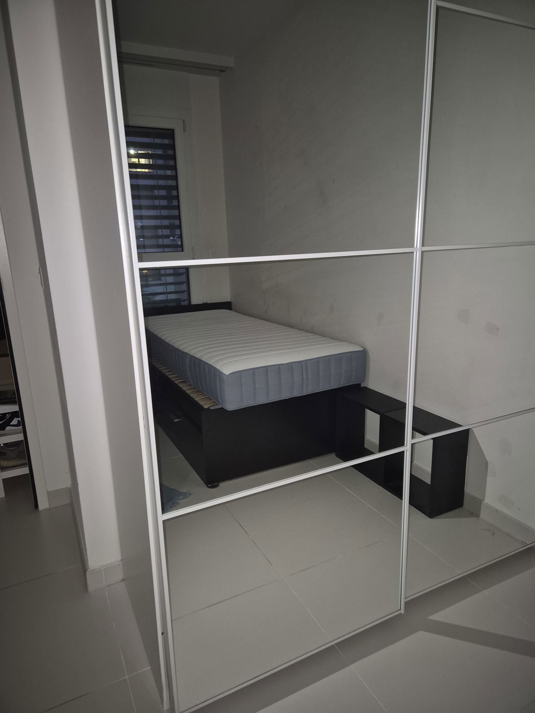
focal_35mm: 23
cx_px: 268
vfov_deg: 73.9
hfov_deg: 58.9
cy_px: 356
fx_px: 474
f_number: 1.8
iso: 500
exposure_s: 1/8
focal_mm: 5.4
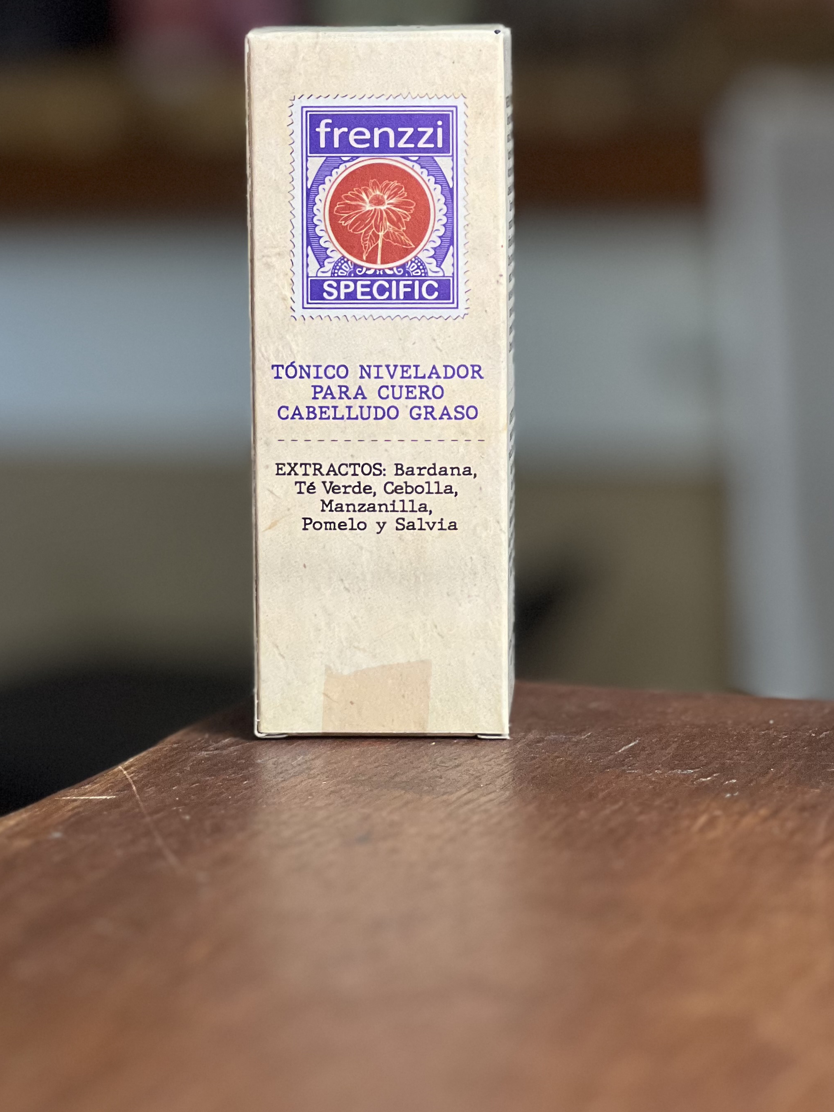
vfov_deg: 17.1
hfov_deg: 12.9
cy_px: 378
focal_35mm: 115
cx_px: 371
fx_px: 3694
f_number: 2.8
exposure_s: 1/121
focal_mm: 9
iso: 250
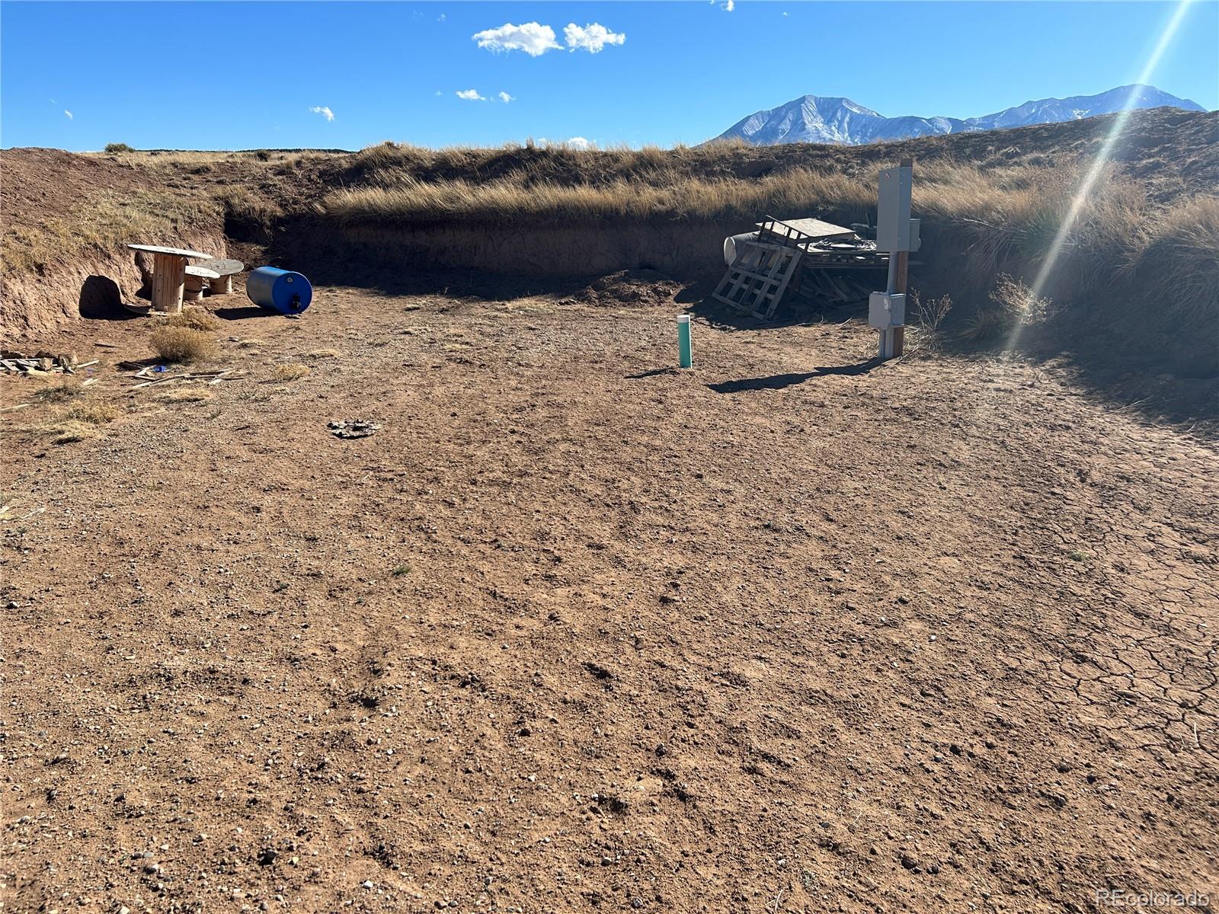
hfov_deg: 67.3
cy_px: 457
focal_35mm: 26
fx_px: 916
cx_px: 610
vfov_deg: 53.1
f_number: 1.5
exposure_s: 1/4274
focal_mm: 5.7
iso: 50
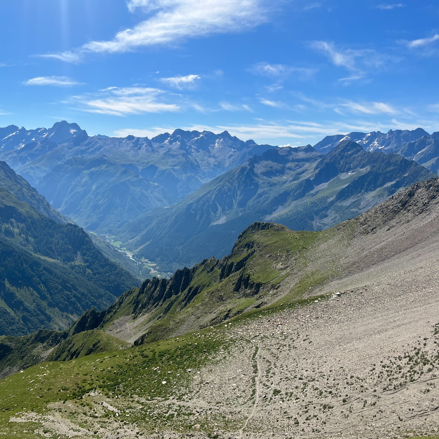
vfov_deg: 52.5
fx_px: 445
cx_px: 165
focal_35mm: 31
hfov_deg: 52.0
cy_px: 221
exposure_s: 1/6400
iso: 50
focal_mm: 5.7
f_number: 1.5
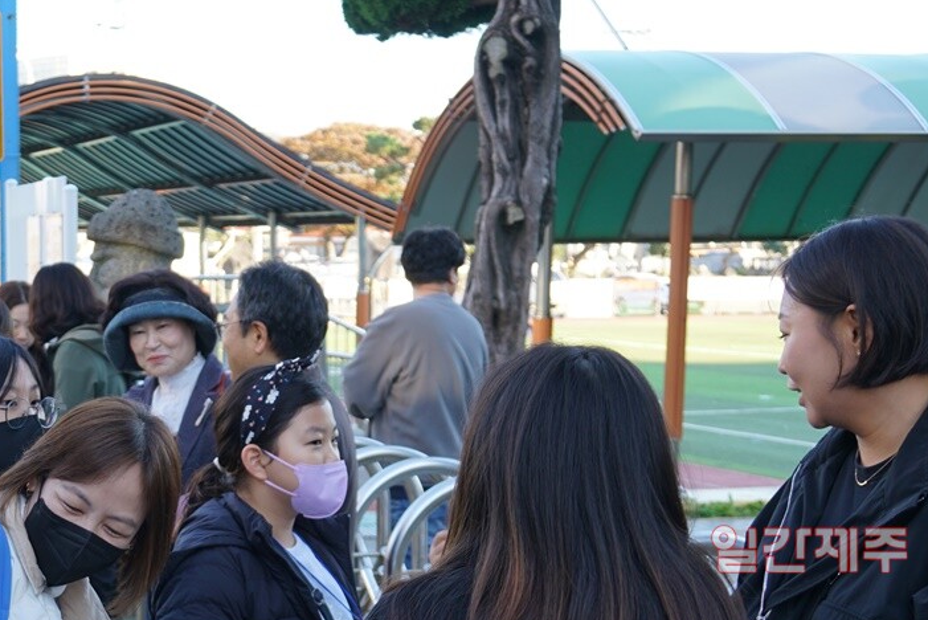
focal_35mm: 77
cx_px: 167
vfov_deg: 17.5
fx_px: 1986
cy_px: 529
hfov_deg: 25.8
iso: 100
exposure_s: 1/60
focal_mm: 30
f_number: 4.5
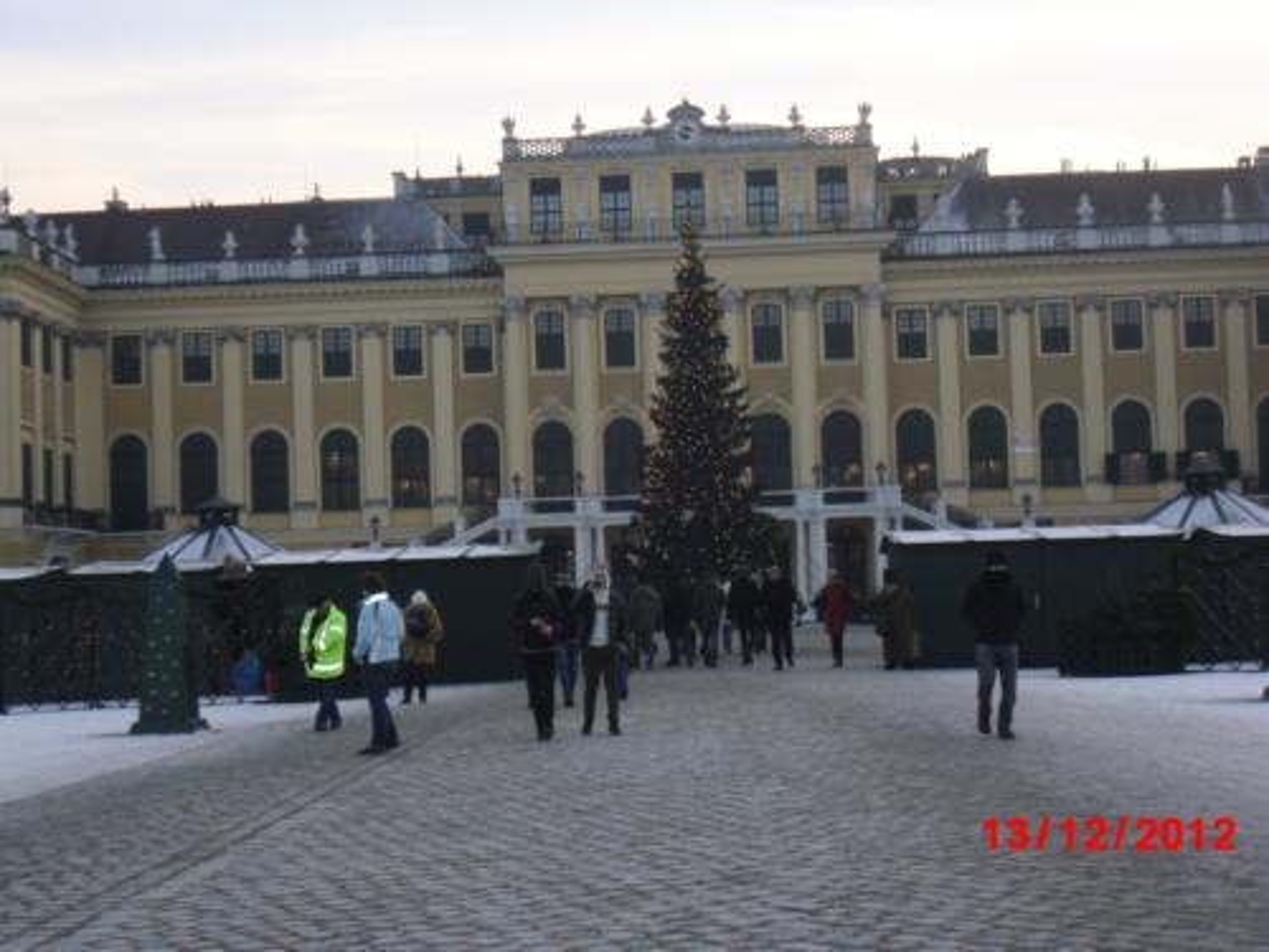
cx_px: 634
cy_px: 476
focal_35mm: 65
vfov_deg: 22.6
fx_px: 2383
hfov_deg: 29.8
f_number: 5.3
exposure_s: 1/125
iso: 200
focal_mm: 11.7
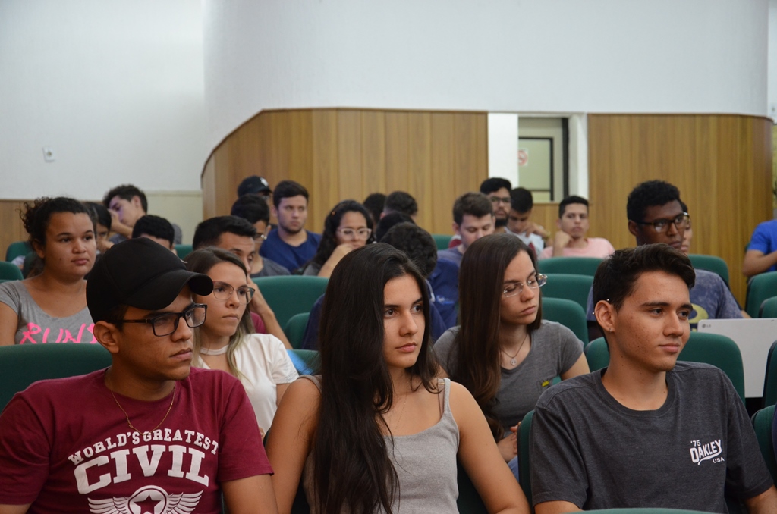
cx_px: 388
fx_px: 1615
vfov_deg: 18.1
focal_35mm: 75
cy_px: 257
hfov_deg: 27.0
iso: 1250
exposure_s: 1/30
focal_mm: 50
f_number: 5
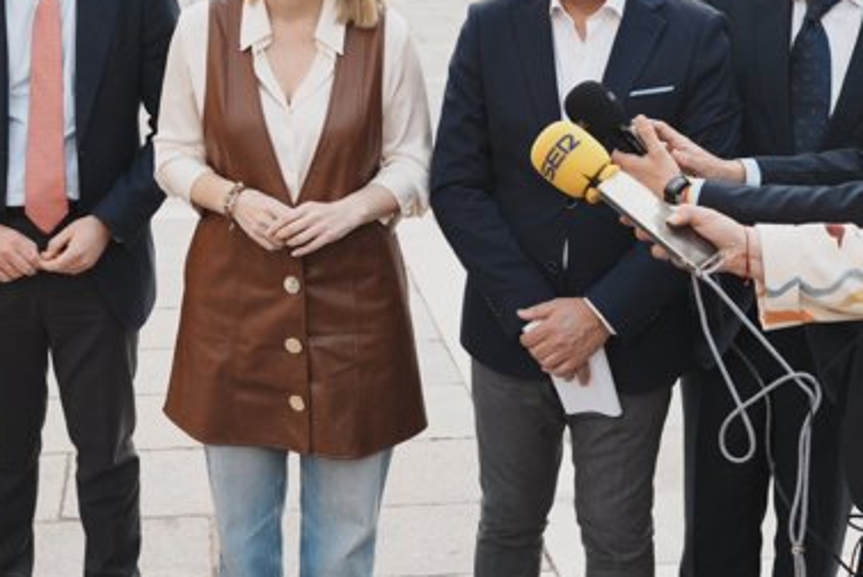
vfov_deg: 21.1
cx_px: 357
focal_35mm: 64
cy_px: 129
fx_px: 1535
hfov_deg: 31.3
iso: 160
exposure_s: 1/160
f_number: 4
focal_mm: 35
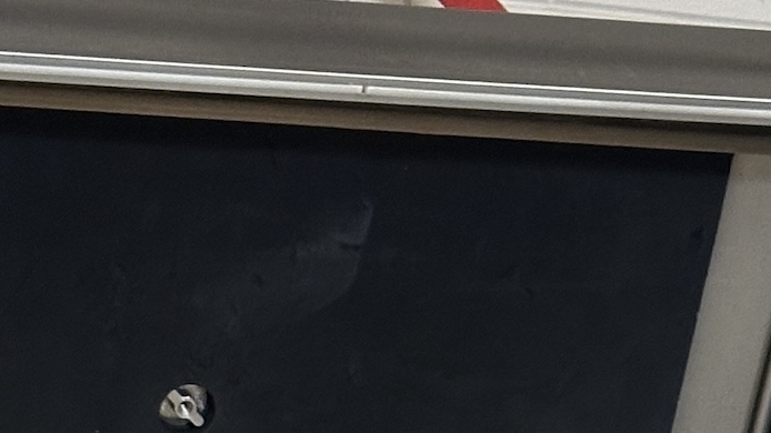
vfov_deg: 5.7
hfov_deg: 10.7
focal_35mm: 201
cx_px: 379
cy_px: 1226
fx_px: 4108
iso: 200
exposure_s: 1/33
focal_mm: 6.86
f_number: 1.78
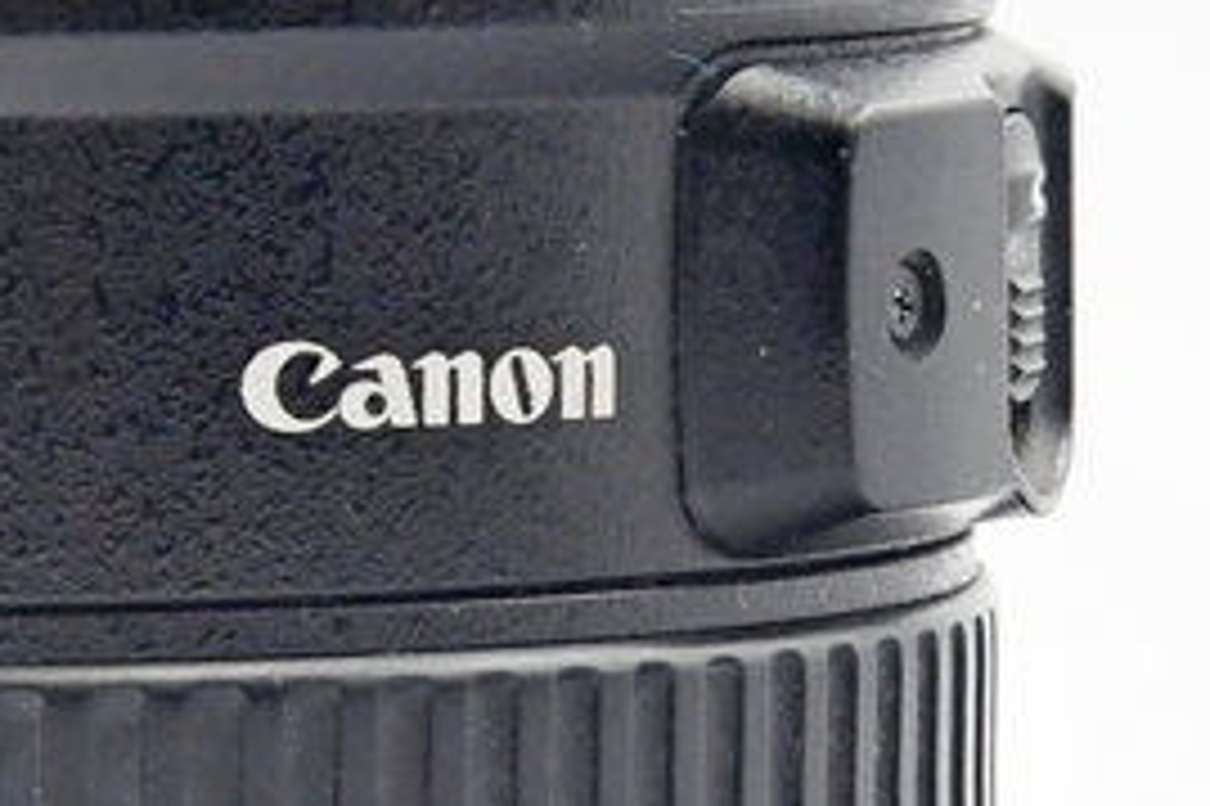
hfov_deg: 4.9
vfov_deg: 3.3
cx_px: -22
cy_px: 194
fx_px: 14040
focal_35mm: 418
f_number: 8
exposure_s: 1/60
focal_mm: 50
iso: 1250
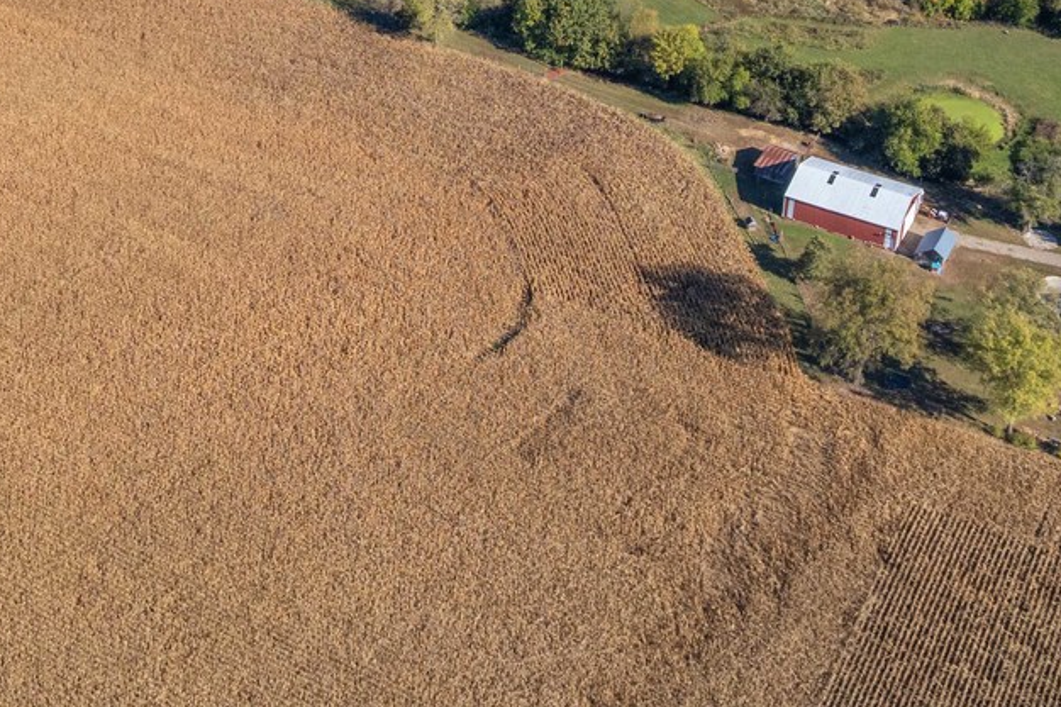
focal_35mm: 57
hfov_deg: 34.8
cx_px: 375
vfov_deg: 22.7
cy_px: -31
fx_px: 1679
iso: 110
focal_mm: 8.38
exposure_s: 1/1250
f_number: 2.8
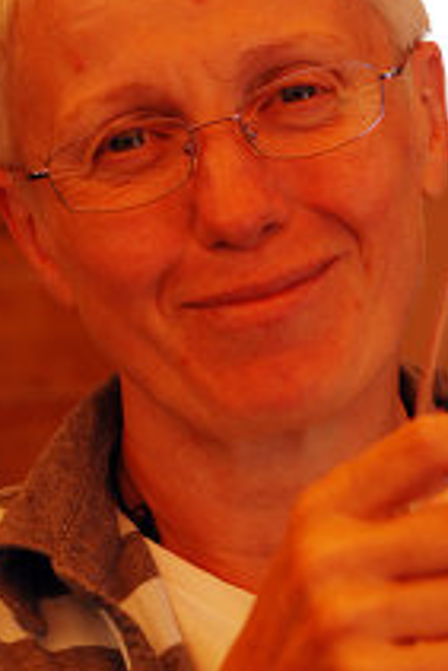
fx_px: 4100
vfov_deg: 9.3
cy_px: 218
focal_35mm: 220
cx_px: 288
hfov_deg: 6.3
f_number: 5.6
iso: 200
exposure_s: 1/125
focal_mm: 80
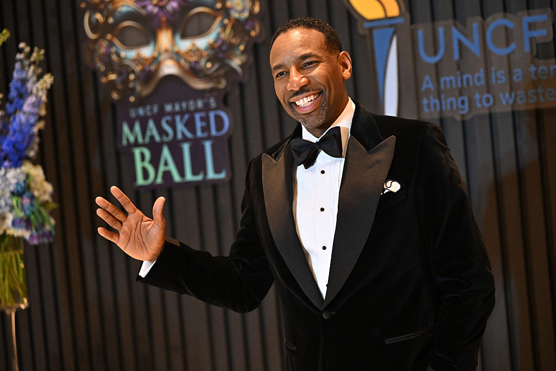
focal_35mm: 90
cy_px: 186
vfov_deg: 15.2
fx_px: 1390
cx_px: 278
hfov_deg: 22.6
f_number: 2.7
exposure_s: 1/500
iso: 4000
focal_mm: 90
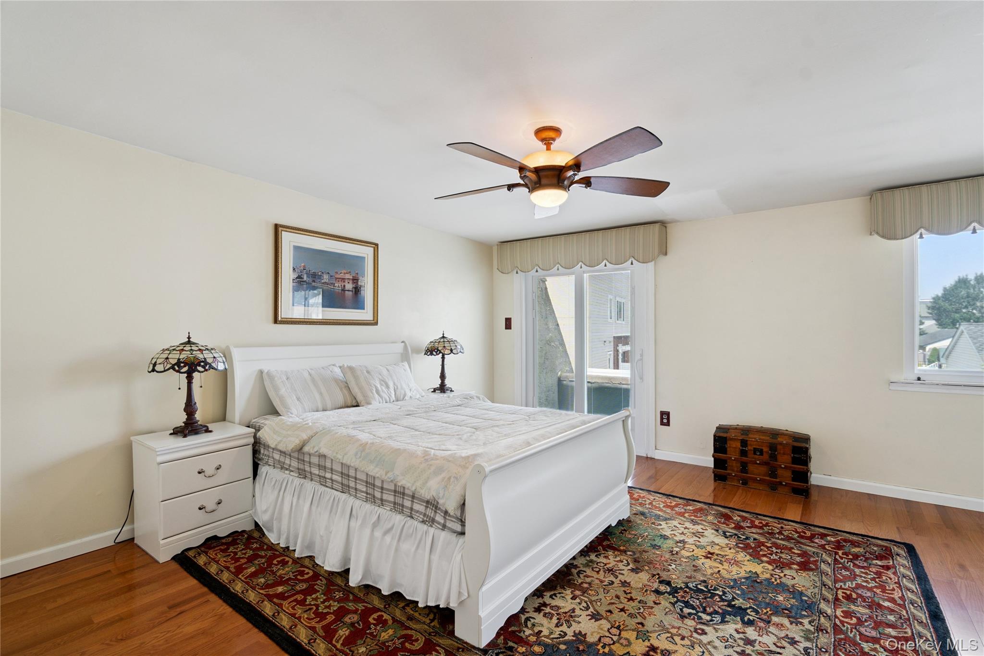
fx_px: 437
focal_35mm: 16
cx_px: 492
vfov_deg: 73.7
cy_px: 328
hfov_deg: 96.7
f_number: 5.6
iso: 250
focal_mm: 16
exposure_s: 1/80
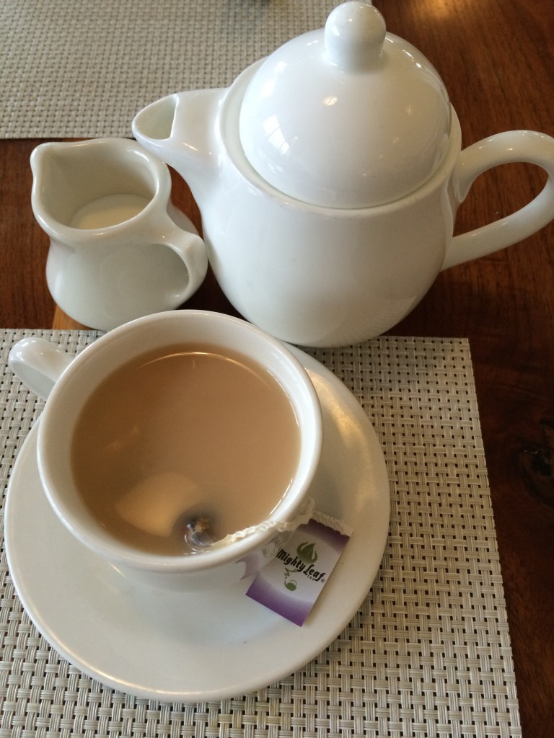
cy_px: 369
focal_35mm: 29
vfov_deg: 61.7
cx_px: 277
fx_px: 619
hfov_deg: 48.2
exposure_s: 1/30
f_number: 2.2
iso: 64
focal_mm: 4.15
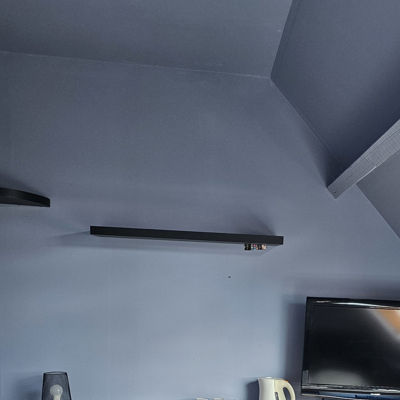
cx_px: 256
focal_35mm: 44
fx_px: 575
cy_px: 390
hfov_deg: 38.0
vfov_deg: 35.1
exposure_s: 1/142
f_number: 1.7
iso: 250
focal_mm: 6.3
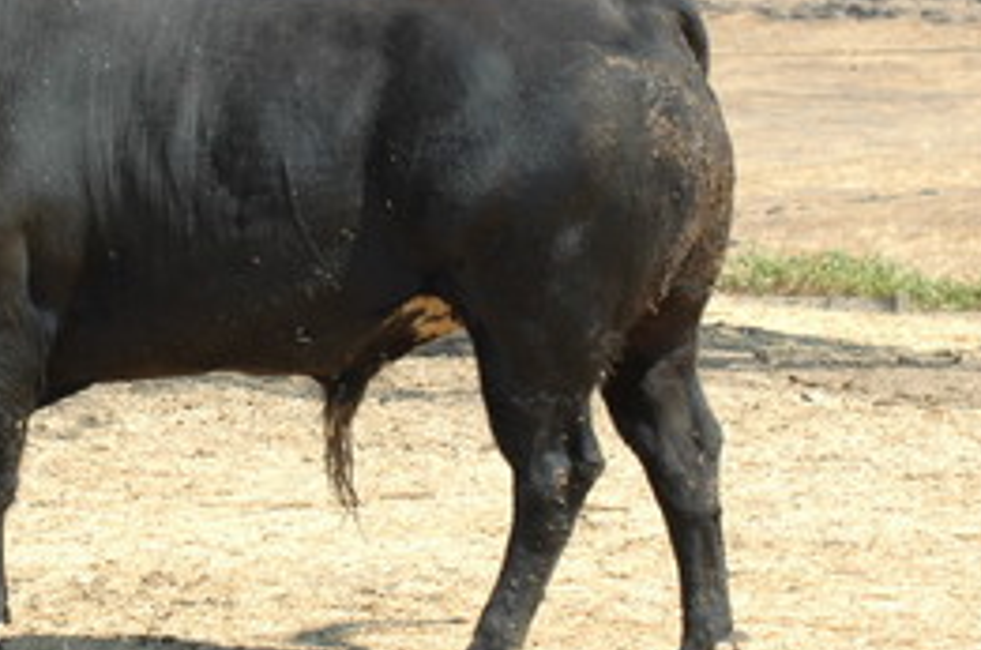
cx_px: 177
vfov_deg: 6.8
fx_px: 5467
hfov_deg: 10.2
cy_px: 188
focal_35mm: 201
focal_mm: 70
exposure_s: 1/320
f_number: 9
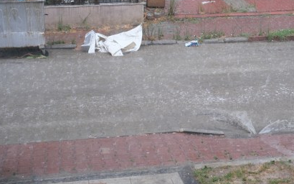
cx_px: 199
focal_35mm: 79
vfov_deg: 16.5
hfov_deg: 26.0
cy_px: 87
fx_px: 633
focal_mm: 35
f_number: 2
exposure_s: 1/105
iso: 200
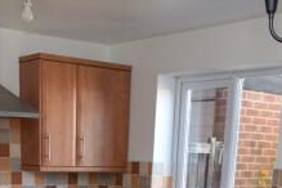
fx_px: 548
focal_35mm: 70
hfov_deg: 28.8
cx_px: 111
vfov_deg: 16.7
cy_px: 323
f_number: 3.5
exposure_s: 1/50
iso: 100
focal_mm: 10
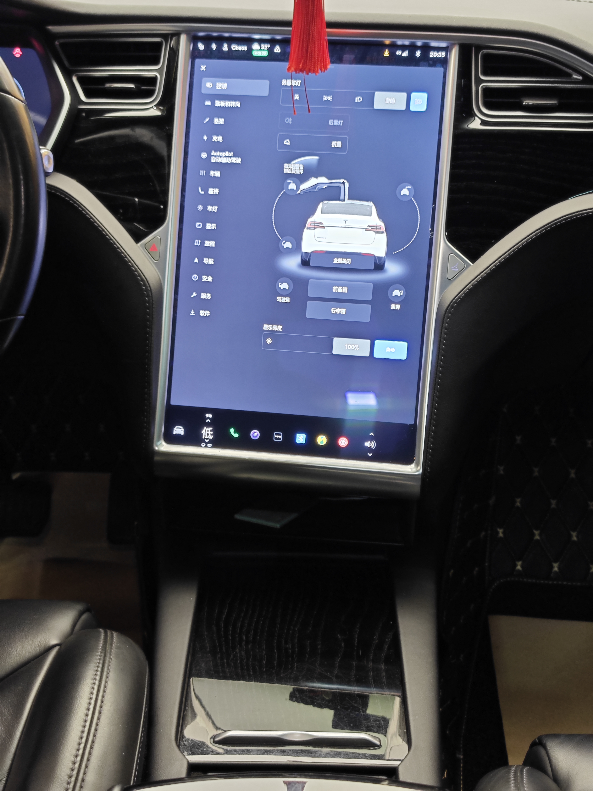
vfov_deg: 41.2
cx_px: 296
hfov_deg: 31.5
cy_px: 396
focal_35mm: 46
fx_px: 1051
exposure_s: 1/25
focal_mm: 8.7
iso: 1000
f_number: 1.9
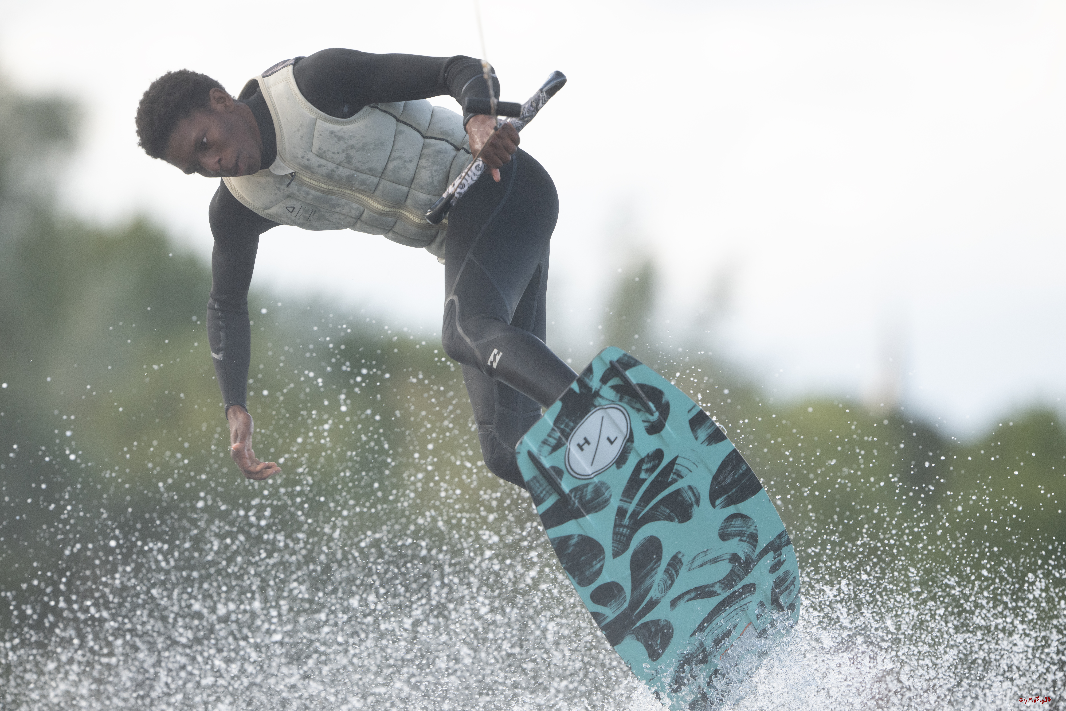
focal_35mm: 400
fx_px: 11844
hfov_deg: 5.2
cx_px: 533
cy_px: 356
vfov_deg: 3.4
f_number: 4.5
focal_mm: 400
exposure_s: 1/2000
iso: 640
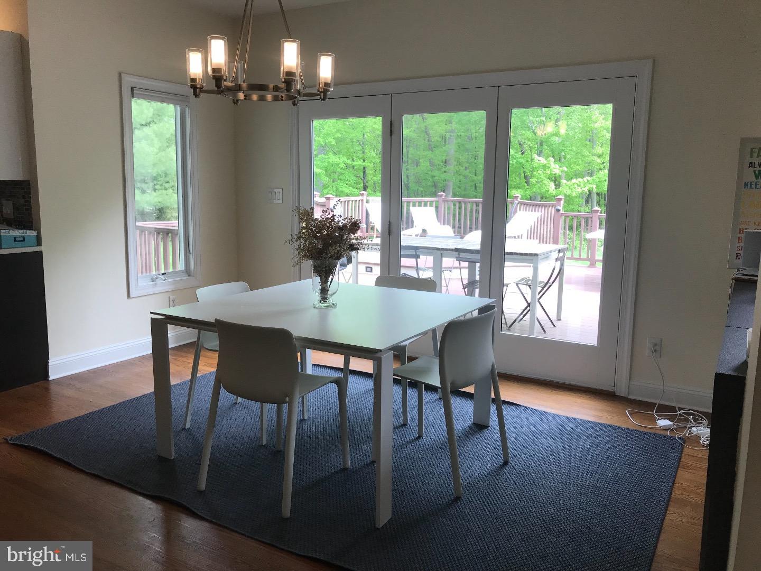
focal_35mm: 28
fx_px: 616
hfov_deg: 63.4
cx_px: 380
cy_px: 286
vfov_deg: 49.7
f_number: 1.8
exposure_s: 1/120
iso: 32
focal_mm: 3.99
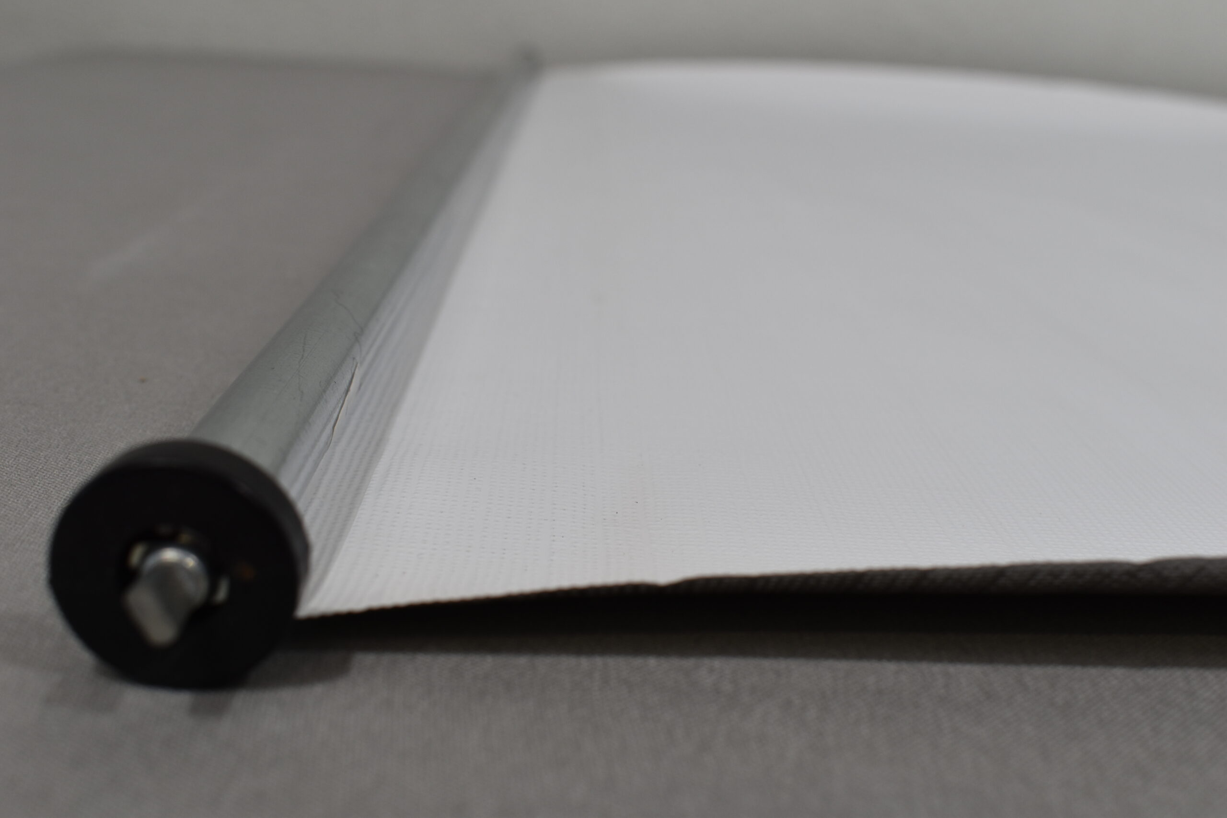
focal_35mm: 40
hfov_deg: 47.9
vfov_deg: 33.0
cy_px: 409
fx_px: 1380
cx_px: 614
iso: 250
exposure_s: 1/60
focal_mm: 27
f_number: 8
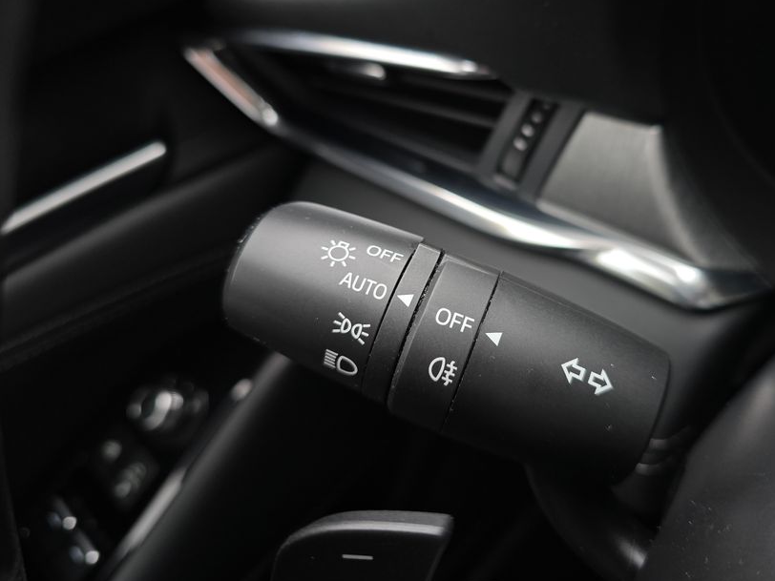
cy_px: 257
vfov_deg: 48.1
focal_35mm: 29
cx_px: 450
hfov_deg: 61.3
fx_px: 649
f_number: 1.7
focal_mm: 6.3
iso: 80
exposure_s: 1/120
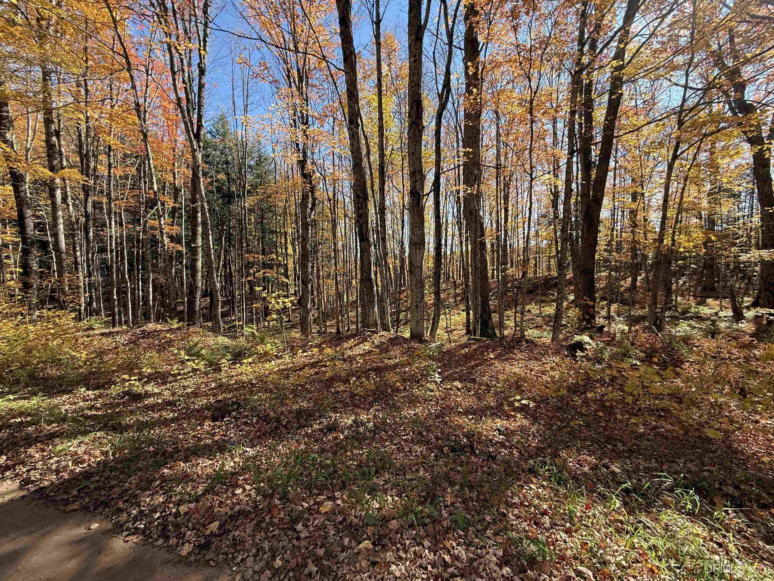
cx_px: 387
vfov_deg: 85.7
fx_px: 313
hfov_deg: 102.1
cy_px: 290
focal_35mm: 14
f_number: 2.2
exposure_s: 1/326
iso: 50
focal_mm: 2.22
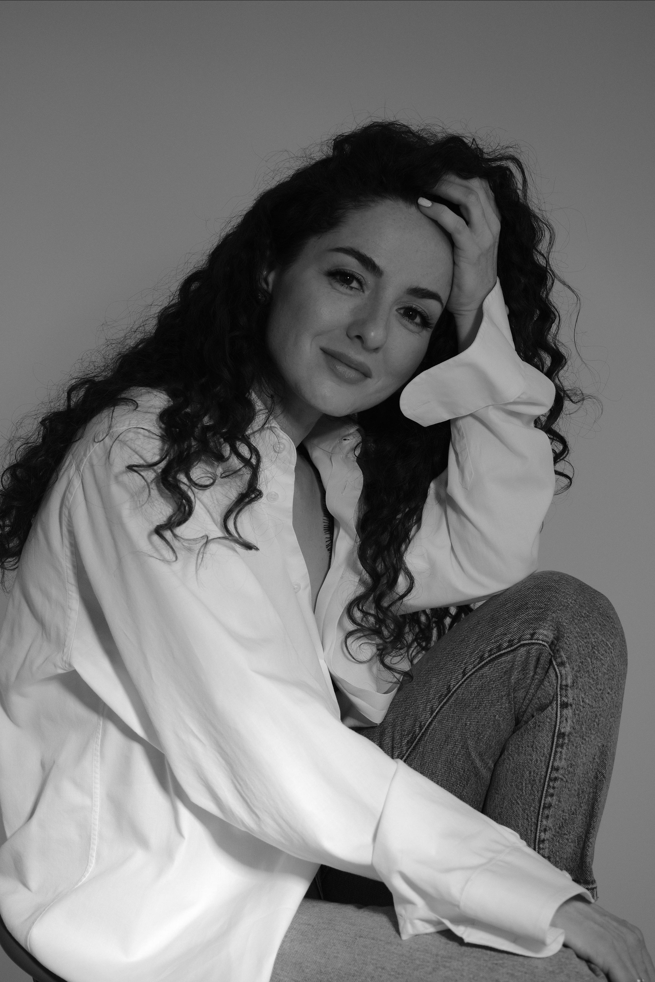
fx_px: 1337
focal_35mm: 49
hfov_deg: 27.5
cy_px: 491
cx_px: 328
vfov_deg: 40.3
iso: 800
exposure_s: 1/125
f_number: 4
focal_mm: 32.5
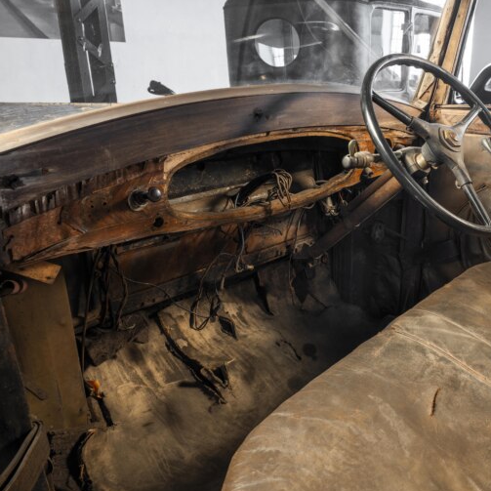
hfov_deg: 45.8
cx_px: 359
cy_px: 247
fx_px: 562
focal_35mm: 35
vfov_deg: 47.2
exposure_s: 6
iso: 100
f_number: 9
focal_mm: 27
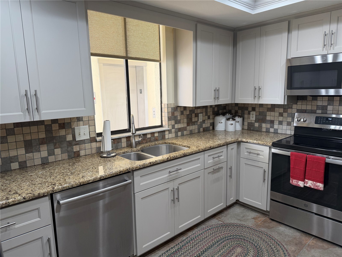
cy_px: 128
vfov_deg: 56.8
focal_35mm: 24
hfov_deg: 71.6
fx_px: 237
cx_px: 171
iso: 100
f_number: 1.78
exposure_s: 1/129
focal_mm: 6.76
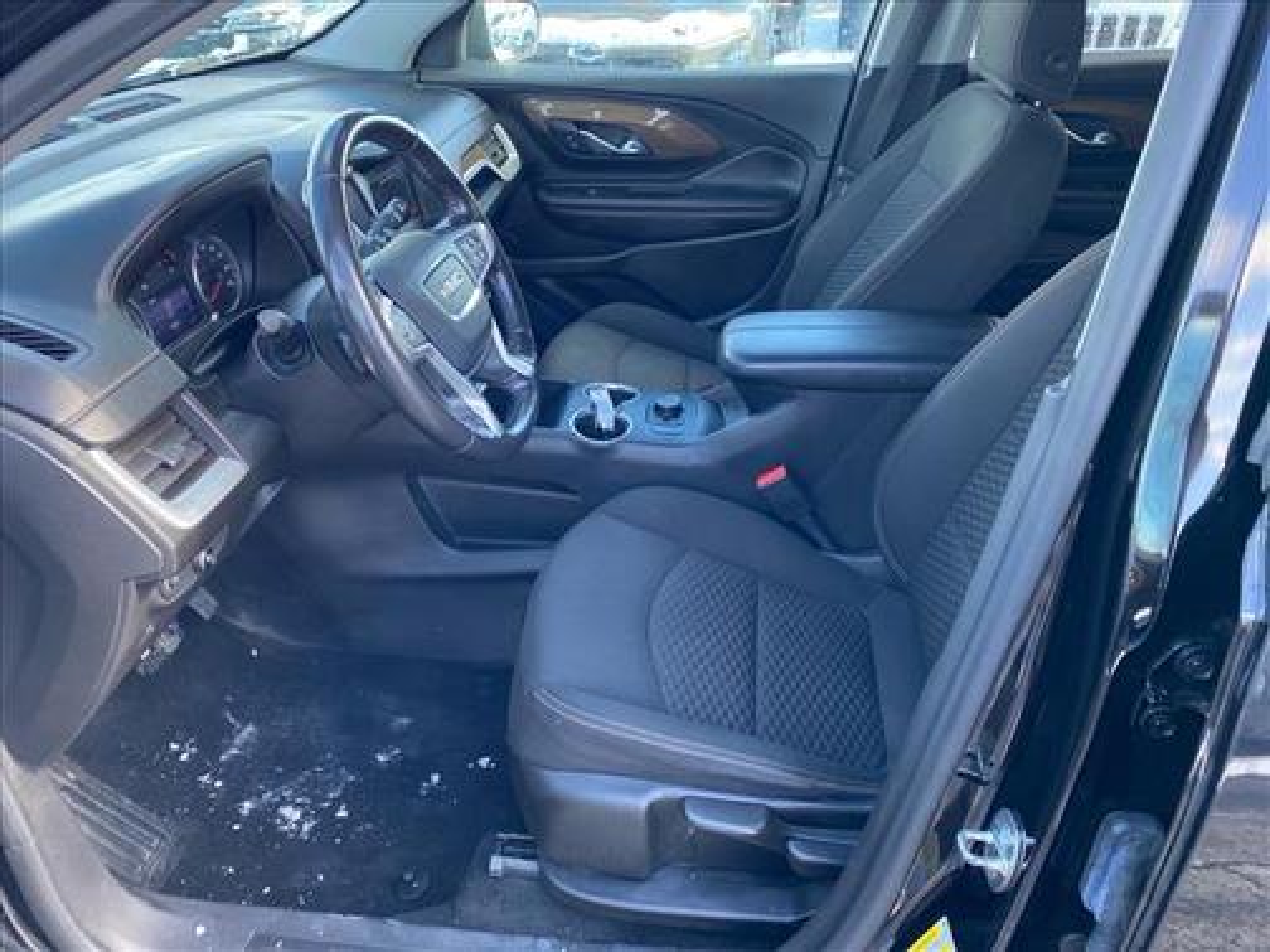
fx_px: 954
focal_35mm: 26
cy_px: 476
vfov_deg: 53.1
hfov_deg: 67.3
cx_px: 635
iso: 50
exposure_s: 1/122
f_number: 1.8
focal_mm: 4.25
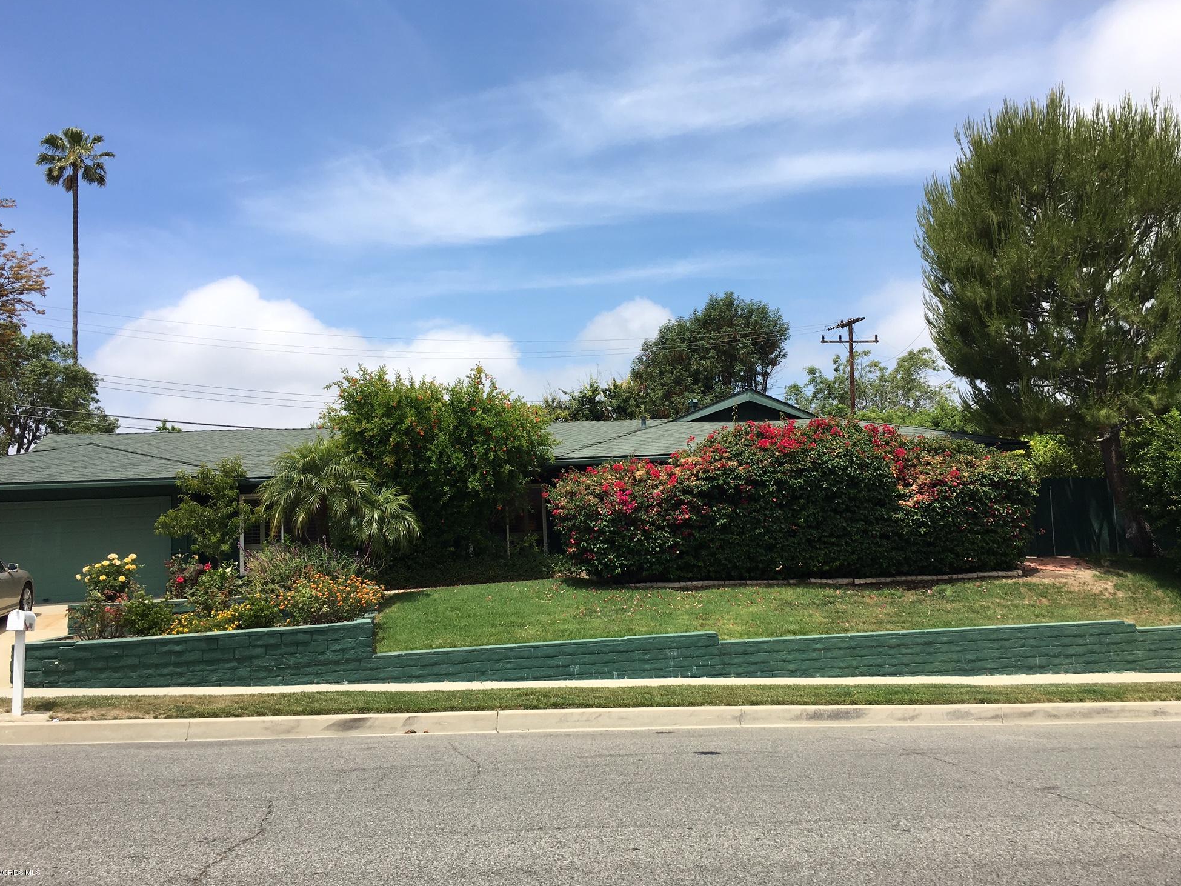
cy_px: 444
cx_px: 605
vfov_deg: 46.8
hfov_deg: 60.0
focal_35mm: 30
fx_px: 1024
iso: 25
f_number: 2.2
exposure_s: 1/1832
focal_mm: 4.15
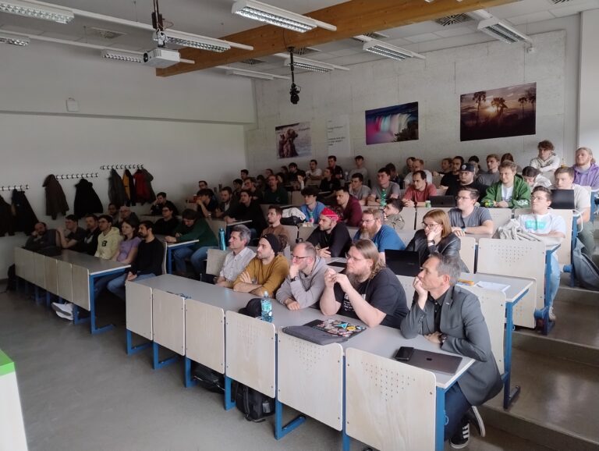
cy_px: 226
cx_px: 300
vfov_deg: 56.9
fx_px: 416
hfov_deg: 71.5
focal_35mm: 24
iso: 509
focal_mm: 5.56
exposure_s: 1/100
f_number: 1.8
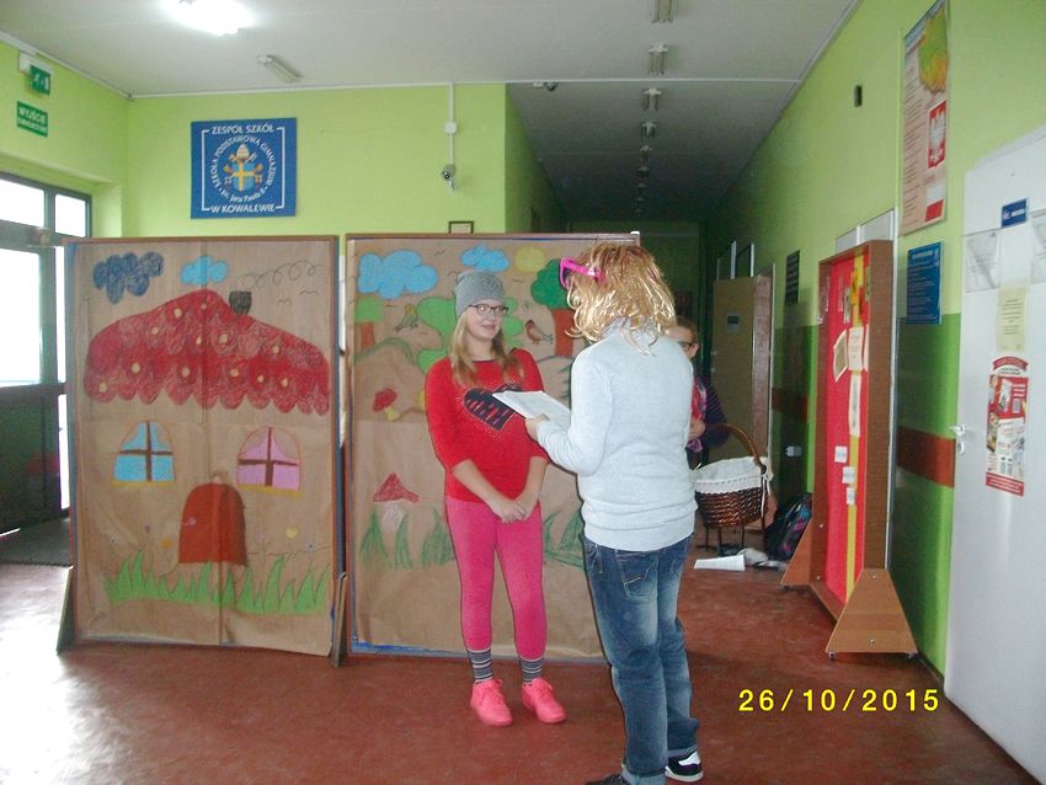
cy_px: 392
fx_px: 967
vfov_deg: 44.2
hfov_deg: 56.8
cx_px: 523
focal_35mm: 32
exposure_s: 1/40
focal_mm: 5.7
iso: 241
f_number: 2.9
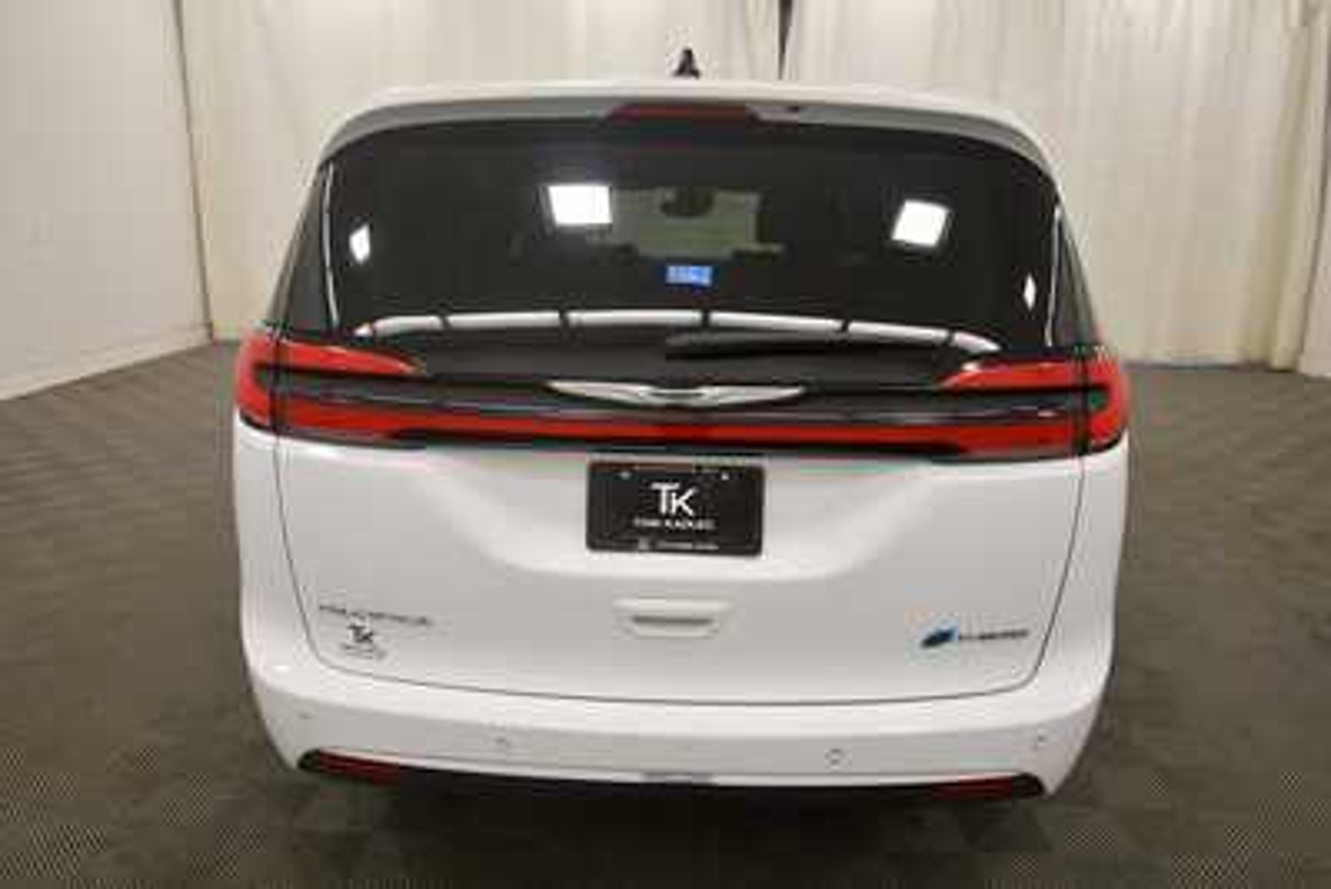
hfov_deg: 67.4
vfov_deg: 48.0
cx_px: 666
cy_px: 444
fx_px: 999
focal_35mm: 27
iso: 640
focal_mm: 18
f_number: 5.6
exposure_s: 1/250
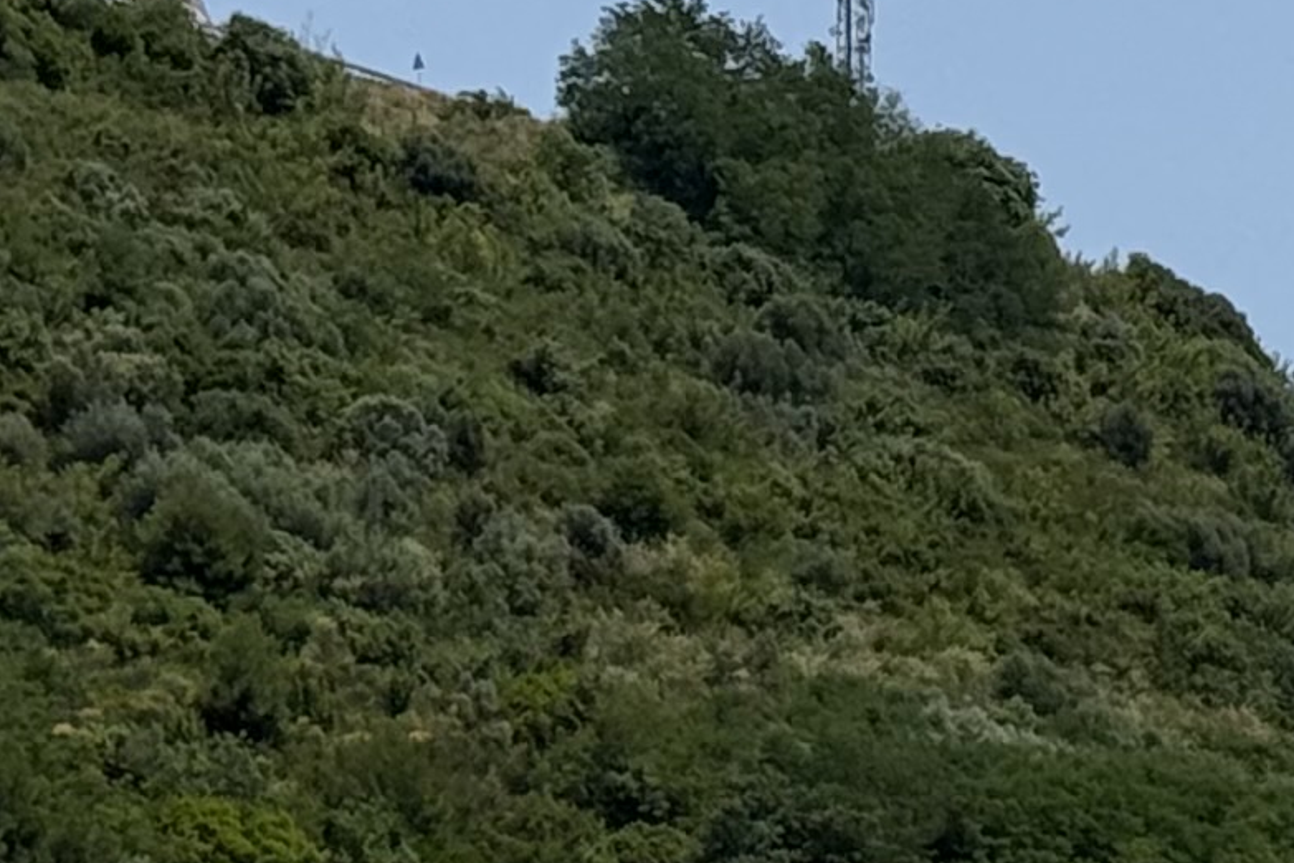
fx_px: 9237
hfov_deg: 7.8
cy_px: 1232
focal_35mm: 257
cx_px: 2167
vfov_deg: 5.3
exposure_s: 1/7143
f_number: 1.78
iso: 64
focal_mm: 6.76
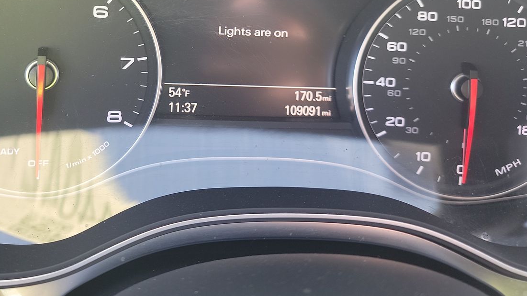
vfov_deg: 29.8
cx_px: 188
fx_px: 531
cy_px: 28
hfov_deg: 52.0
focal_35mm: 38
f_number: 1.8
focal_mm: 6.7
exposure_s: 1/59
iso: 111
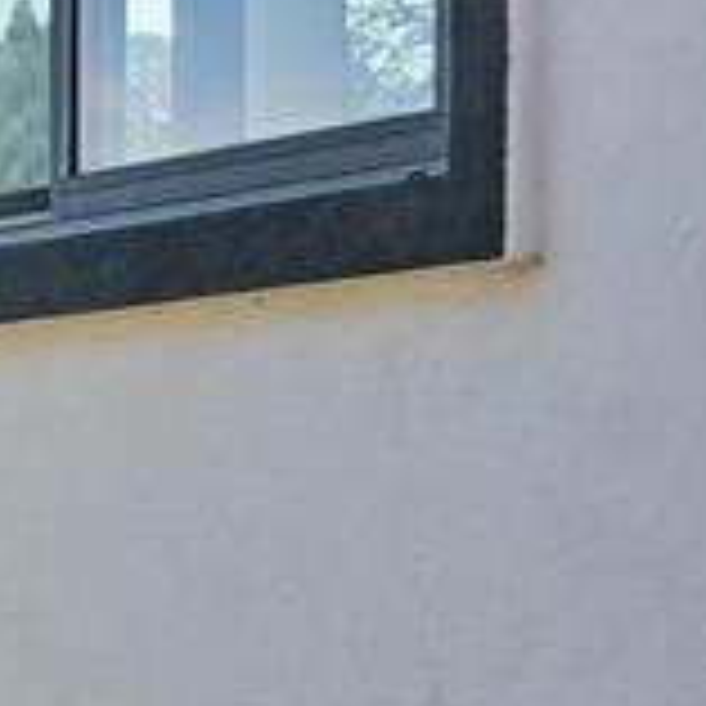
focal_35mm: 199
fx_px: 4592
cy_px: 632
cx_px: -1457
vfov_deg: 8.8
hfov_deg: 7.6
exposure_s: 1/400
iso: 100
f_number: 14
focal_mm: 36
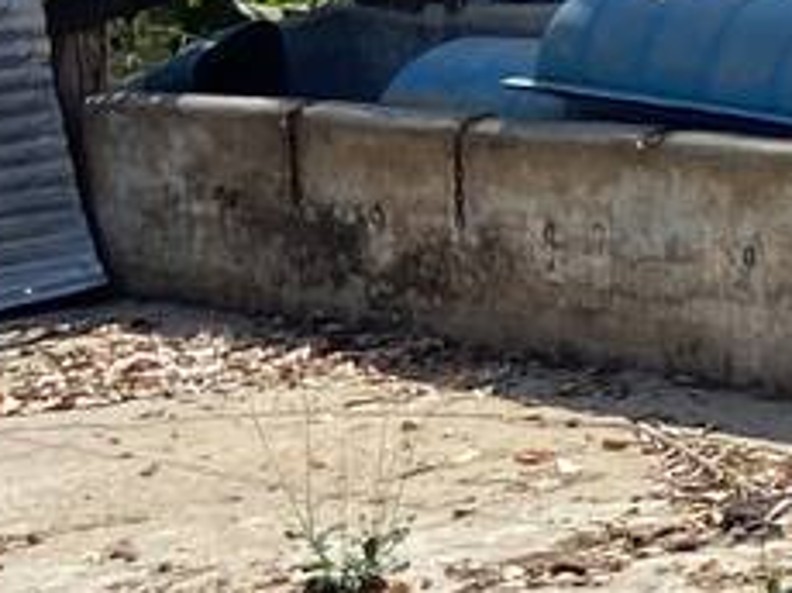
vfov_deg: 9.1
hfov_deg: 10.4
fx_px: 3725
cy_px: 103
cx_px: 1932
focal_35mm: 163
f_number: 1.8
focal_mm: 4.25
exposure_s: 1/2410
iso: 32
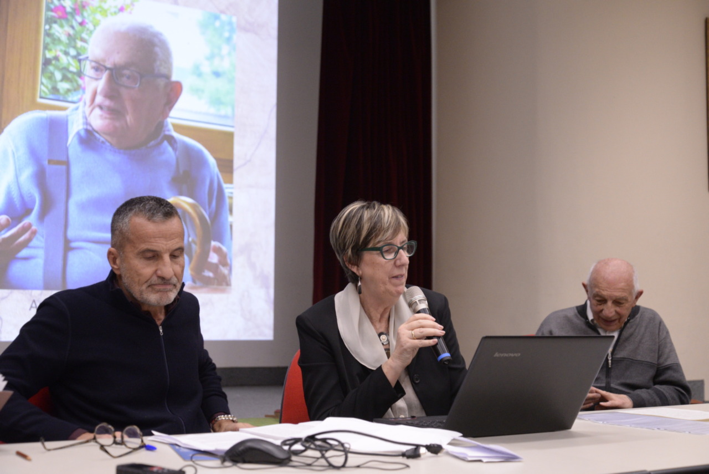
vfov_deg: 26.0
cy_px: 237
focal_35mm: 52
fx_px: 1025
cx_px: 354
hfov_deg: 38.2
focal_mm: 52
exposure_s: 1/100
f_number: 4.2
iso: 3200
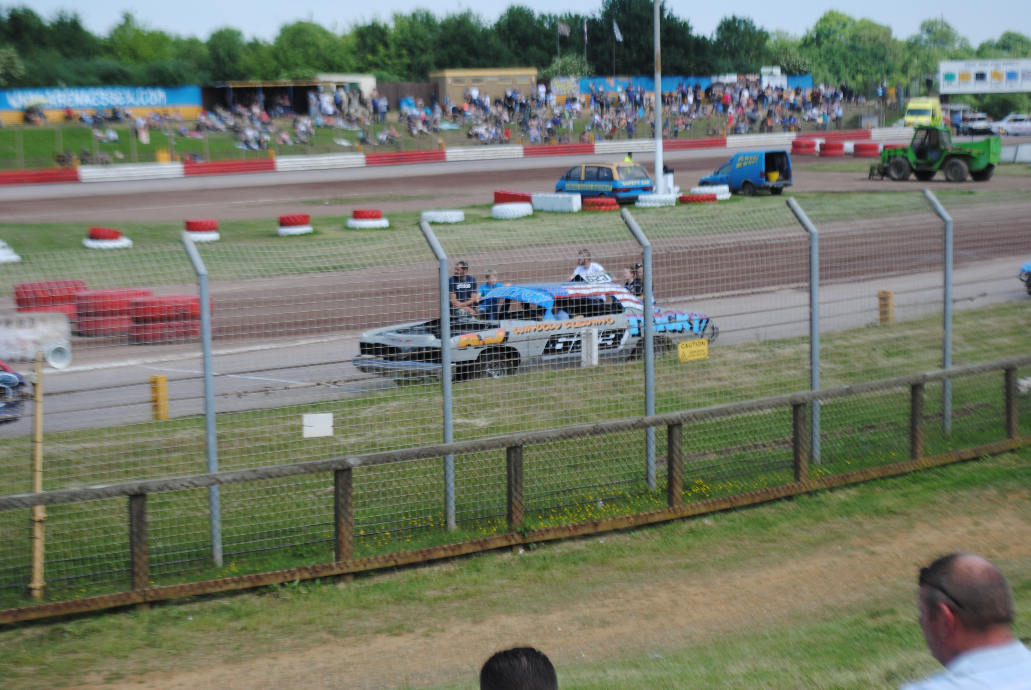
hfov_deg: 24.6
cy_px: 345
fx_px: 2366
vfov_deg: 16.6
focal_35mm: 82
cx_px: 516
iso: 100
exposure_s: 1/200
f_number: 7.1
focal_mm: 55
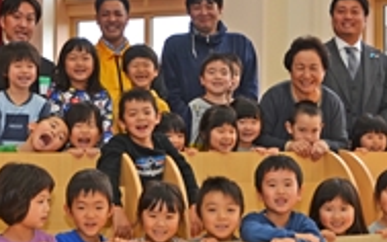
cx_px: 133
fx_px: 1023
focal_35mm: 97
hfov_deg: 21.4
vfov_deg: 13.5
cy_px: 114
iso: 220
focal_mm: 24
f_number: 7.1
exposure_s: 1/250
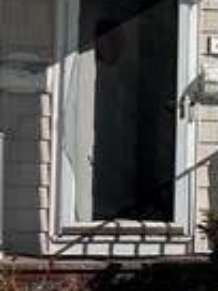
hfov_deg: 8.8
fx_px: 1234
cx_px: 581
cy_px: 143
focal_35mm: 147
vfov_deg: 13.4
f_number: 1.5
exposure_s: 1/11364
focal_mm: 5.7
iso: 50
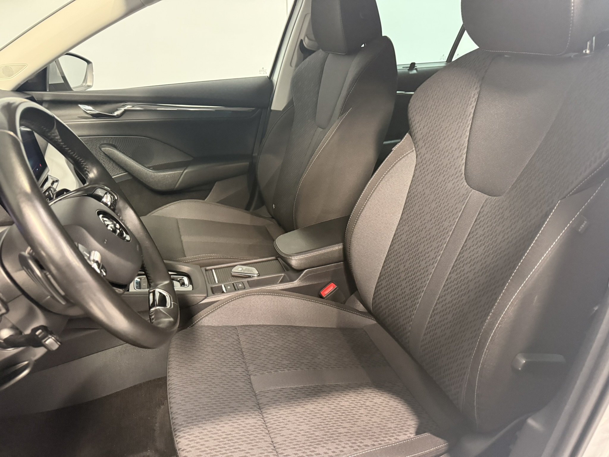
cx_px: 304
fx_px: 422
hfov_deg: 71.6
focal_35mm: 24
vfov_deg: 56.8
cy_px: 228
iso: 800
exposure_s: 1/46
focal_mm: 6.76
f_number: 1.78
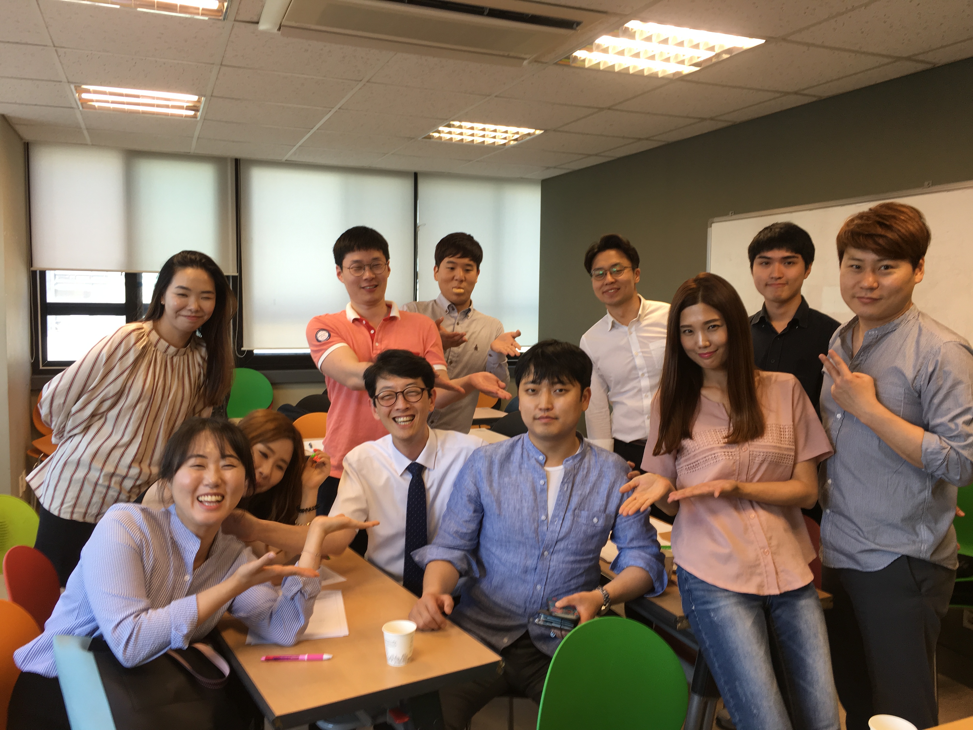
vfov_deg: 48.2
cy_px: 365
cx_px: 486
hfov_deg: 61.7
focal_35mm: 29
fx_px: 815
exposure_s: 1/60
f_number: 2.2
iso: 32
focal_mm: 4.15
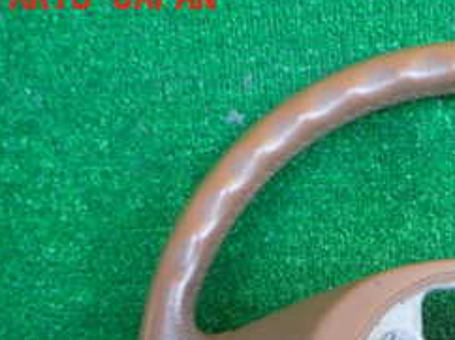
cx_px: 438
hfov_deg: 29.5
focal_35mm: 62
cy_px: 396
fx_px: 814
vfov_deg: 22.0
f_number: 2
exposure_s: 1/50
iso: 200
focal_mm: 4.5
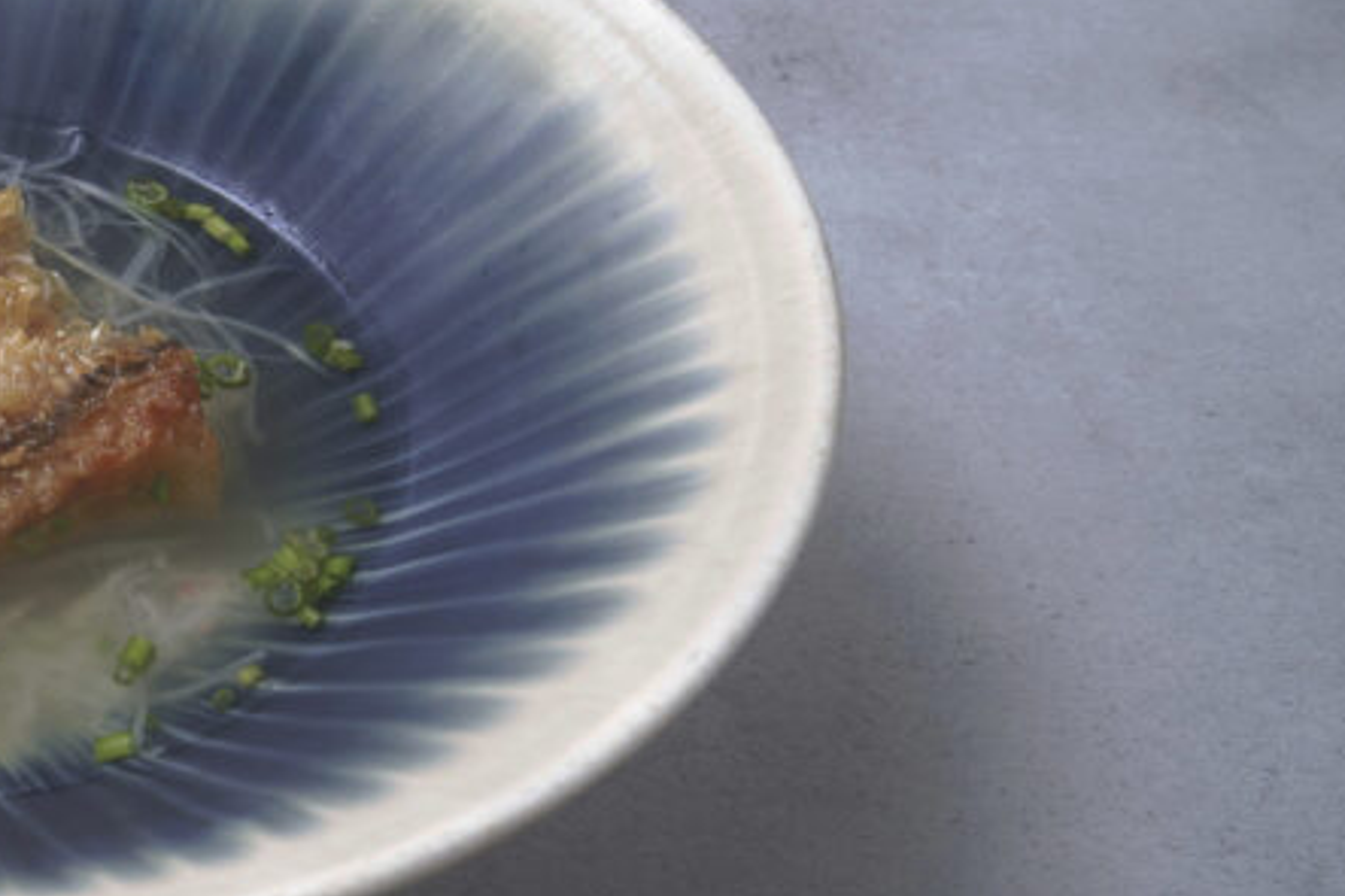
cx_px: -91
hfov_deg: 25.6
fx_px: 2764
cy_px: 439
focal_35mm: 74
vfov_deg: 18.4
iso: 50
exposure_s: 8
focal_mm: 32
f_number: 10
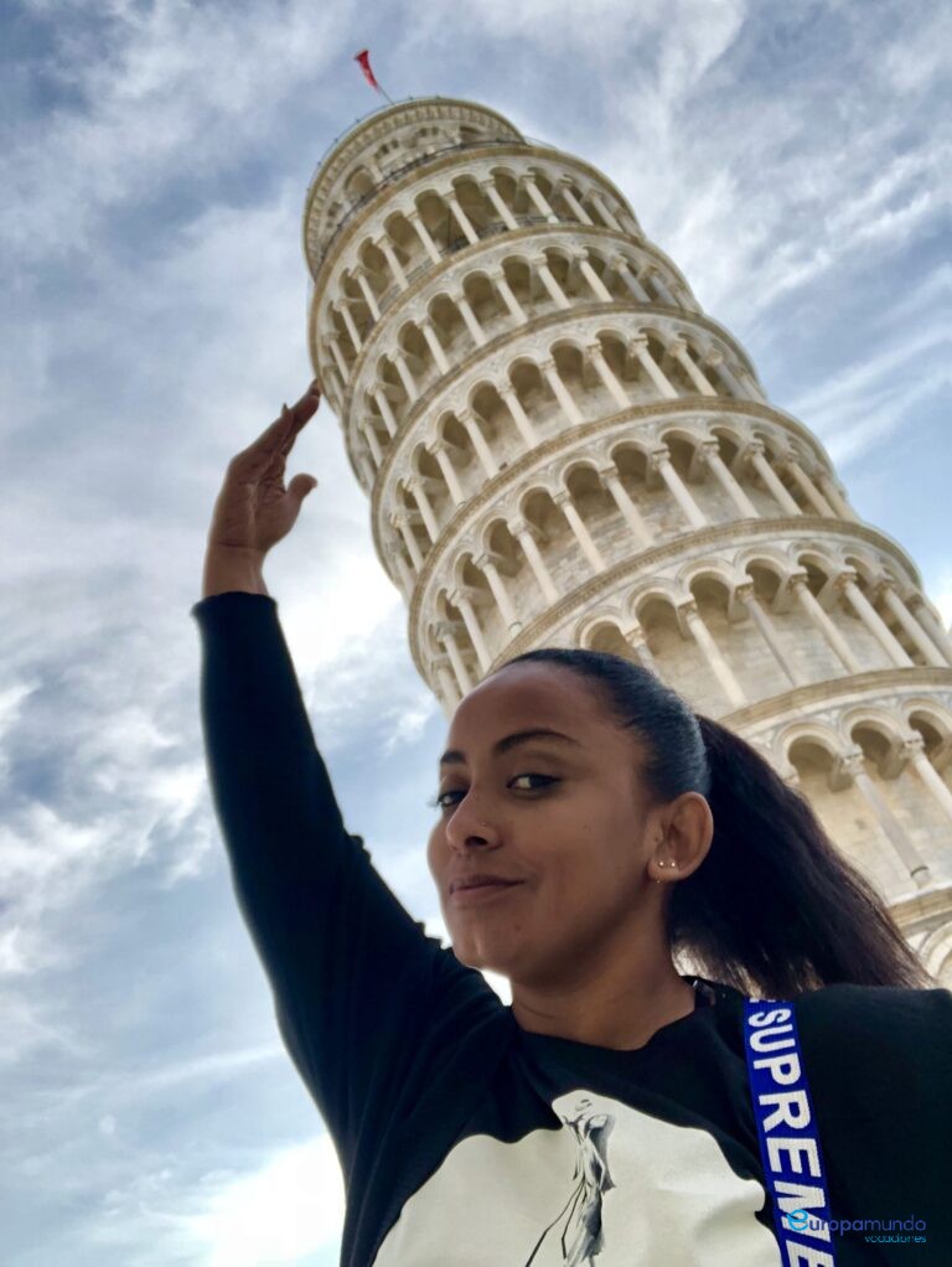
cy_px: 634
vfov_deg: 56.8
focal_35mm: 32
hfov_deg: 44.2
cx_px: 476
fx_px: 1172
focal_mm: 2.87
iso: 20
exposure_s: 1/190
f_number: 2.2
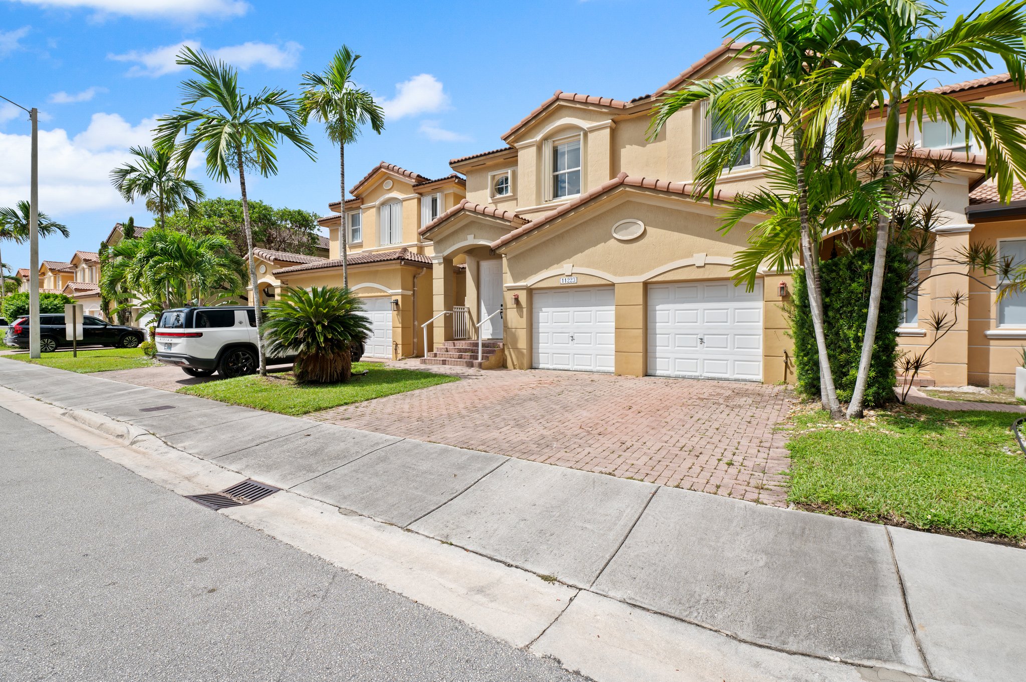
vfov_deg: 73.7
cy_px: 341
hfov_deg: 96.8
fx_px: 456
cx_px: 513
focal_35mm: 16
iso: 200
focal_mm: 16
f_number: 8
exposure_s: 1/320
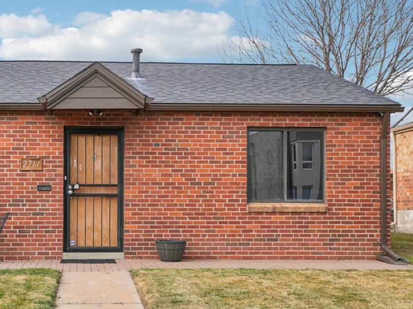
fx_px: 584
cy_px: 178
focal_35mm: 49
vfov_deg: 29.6
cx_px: 100
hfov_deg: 37.9
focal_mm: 20
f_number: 8
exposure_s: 1/200
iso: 100
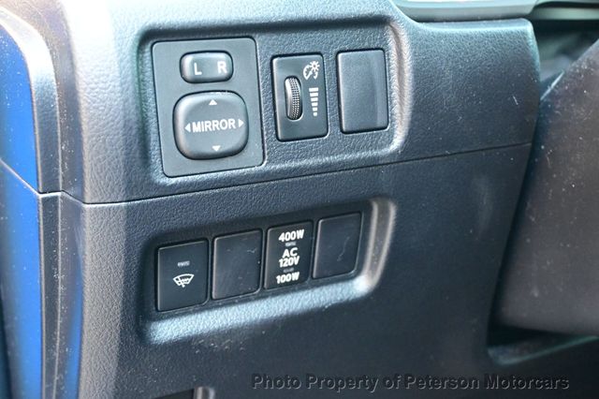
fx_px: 723
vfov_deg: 30.8
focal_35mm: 44
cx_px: 300
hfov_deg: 45.0
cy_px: 200
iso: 4500
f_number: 4.8
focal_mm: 29
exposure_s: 1/50
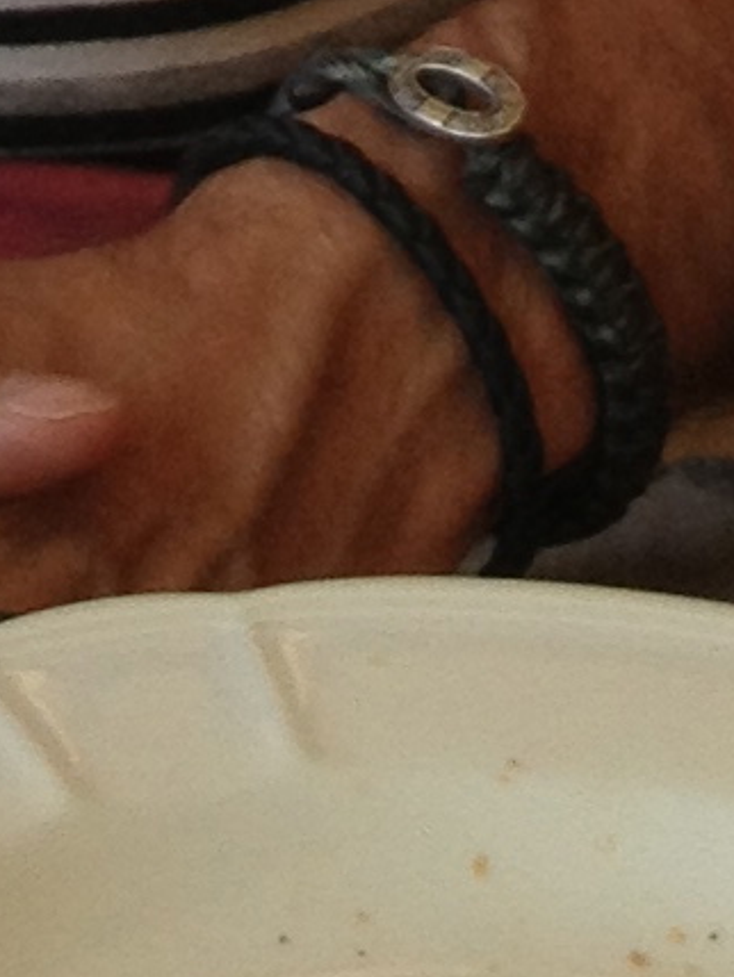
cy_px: -2409
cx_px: -267
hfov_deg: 5.6
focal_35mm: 266
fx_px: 7517
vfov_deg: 6.5
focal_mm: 4.28
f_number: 2.4
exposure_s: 1/620
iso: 50
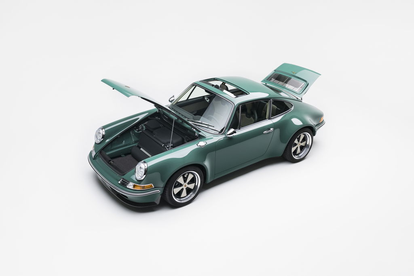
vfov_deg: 37.9
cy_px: 138
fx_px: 403
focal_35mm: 35
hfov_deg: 54.4
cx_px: 207
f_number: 5
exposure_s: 1/25
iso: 800
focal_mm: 35
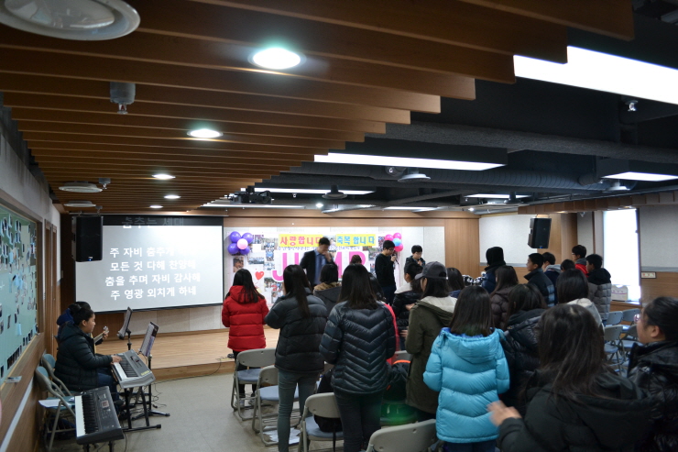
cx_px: 339
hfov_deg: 67.4
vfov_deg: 47.9
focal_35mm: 27
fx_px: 508
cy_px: 226
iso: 400
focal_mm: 18
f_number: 3.5
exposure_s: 1/15
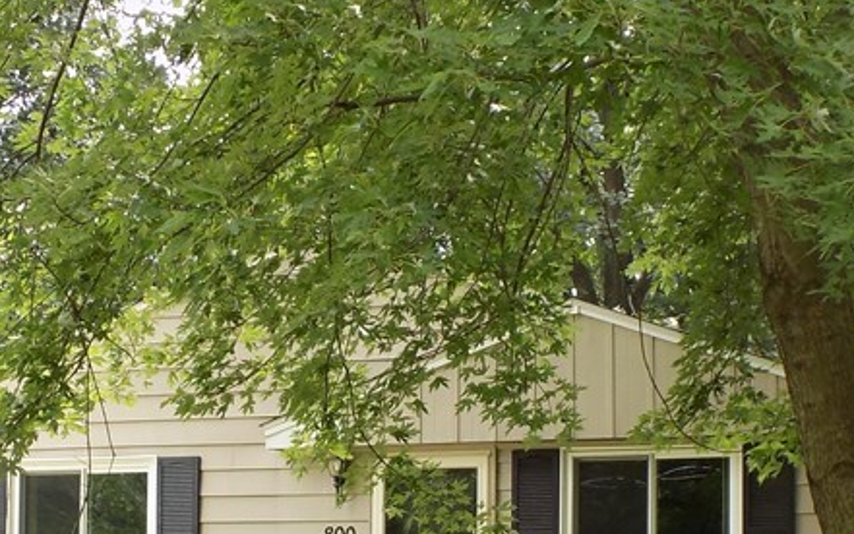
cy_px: 602
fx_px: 2119
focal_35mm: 91
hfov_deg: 22.7
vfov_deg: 14.0
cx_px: 536
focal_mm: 6.6
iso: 80
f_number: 3.5
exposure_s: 1/100
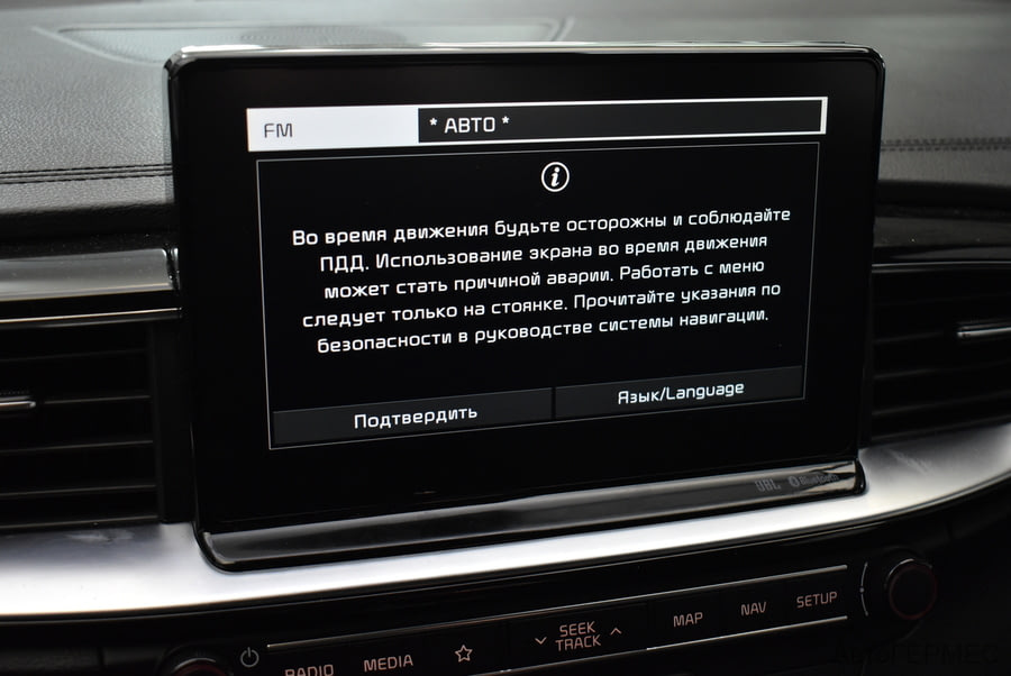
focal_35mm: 46
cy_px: 338
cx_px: 506
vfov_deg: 29.0
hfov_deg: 42.3
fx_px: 1307
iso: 1600
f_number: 4.2
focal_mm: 31
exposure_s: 1/60
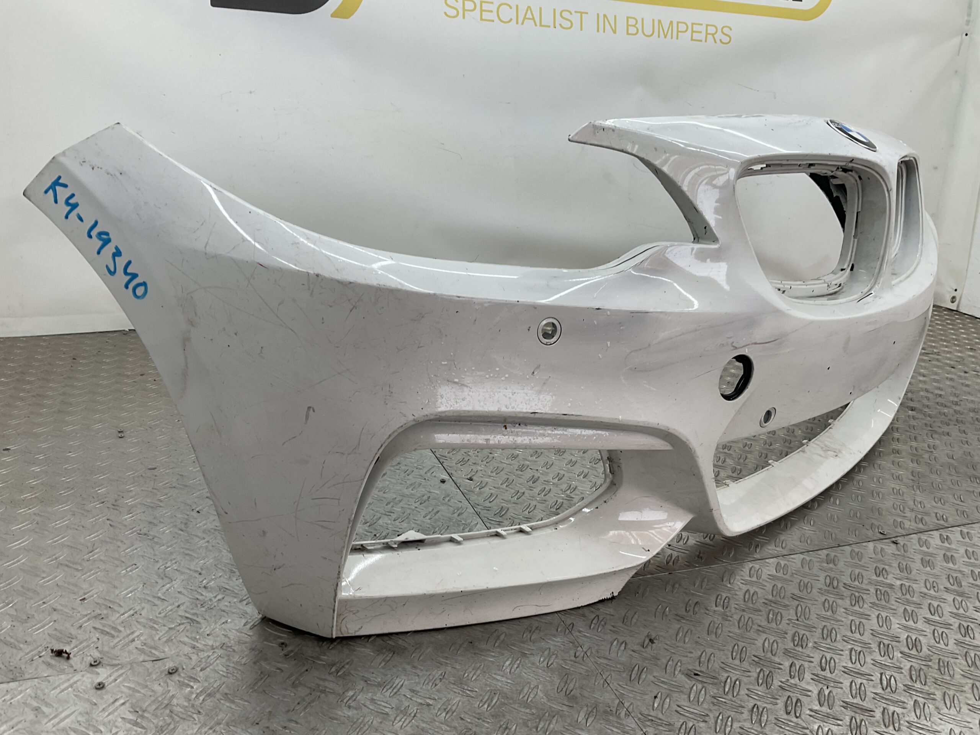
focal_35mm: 29
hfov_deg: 61.7
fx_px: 821
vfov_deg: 48.2
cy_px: 368
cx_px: 490
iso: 16
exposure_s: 1/113
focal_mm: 3
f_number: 1.8
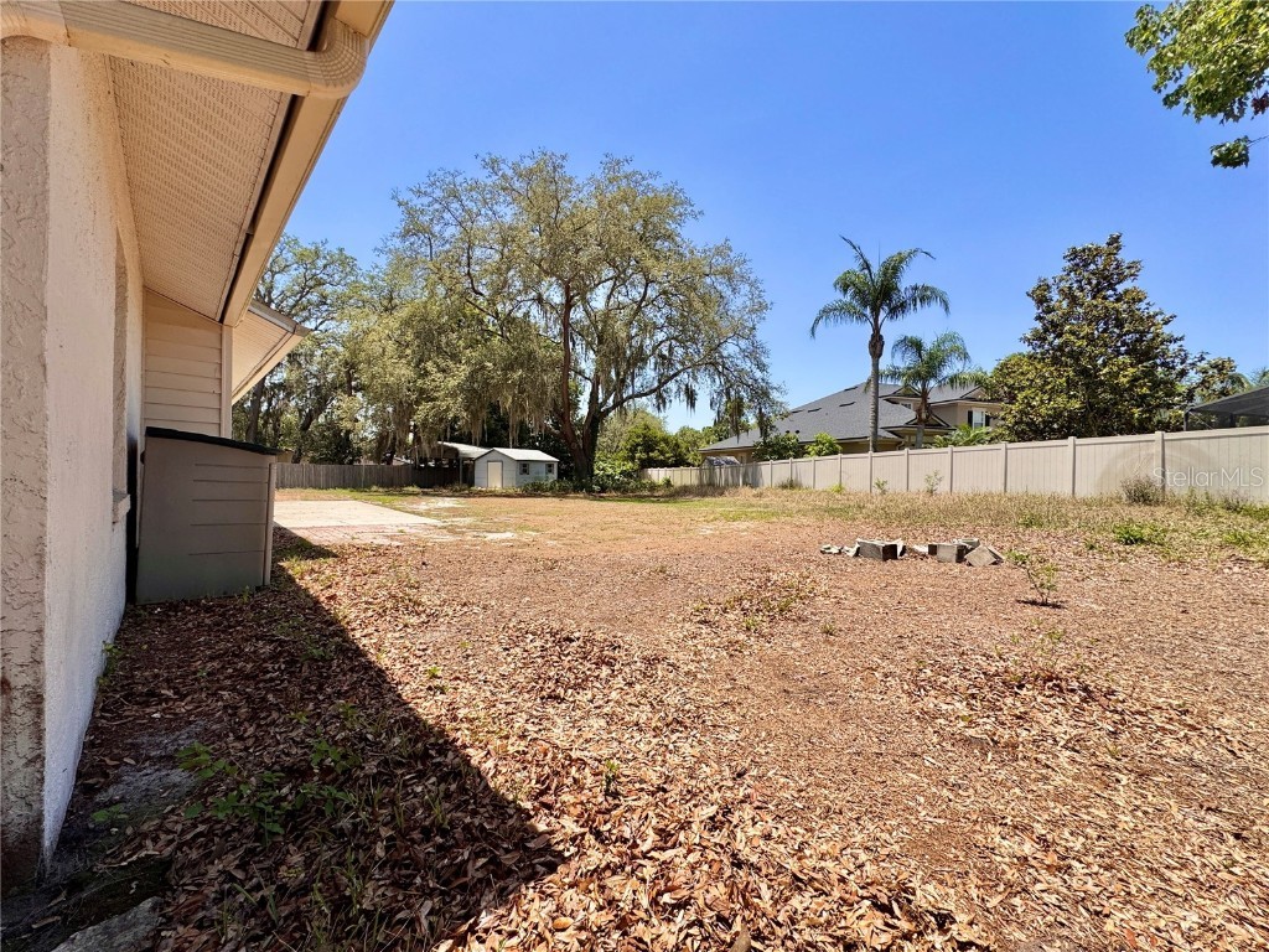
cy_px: 476
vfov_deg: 85.7
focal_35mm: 14
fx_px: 513
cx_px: 634
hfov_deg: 102.1
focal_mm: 2.22
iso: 40
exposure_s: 1/1506
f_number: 2.2
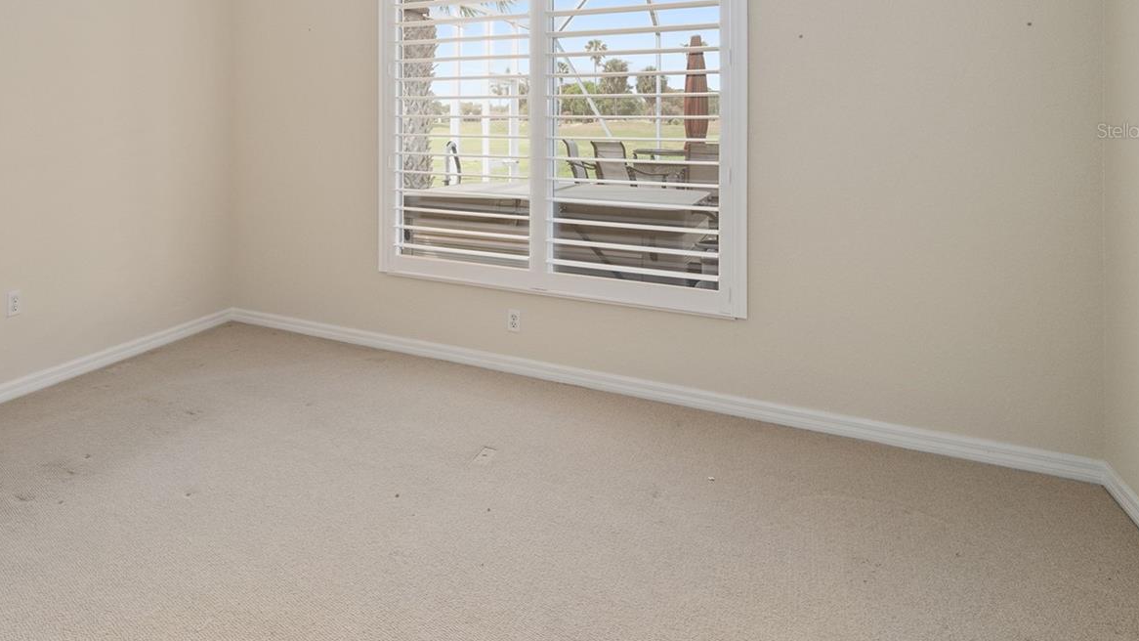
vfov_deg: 46.9
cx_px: 402
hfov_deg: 76.8
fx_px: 695
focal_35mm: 23
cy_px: 130
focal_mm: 16
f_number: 8
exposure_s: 1/40
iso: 500
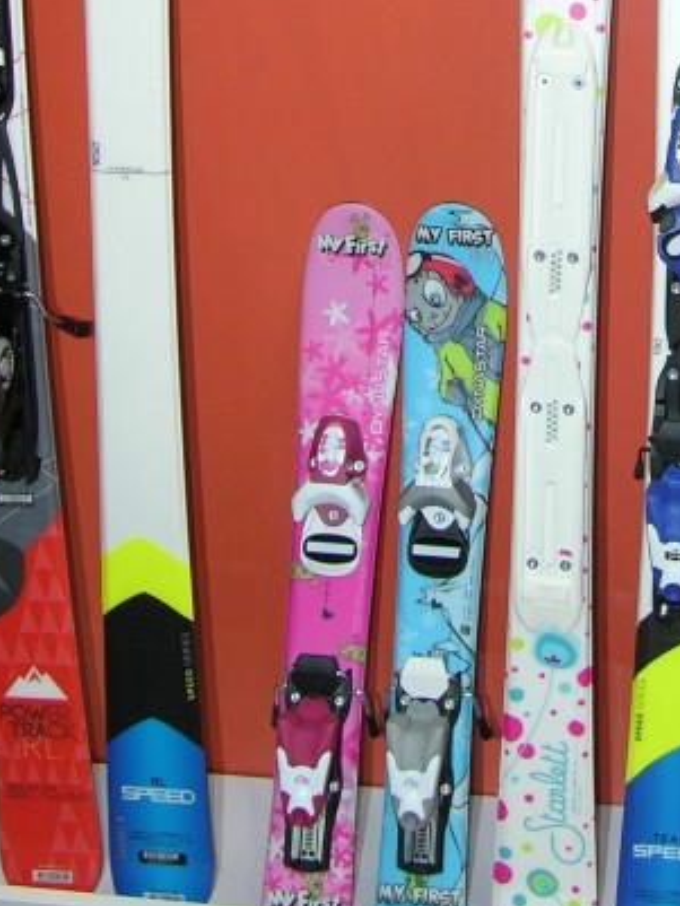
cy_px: -90
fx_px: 2408
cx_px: 653
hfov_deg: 15.8
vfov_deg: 20.3
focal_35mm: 92
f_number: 2.8
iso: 100
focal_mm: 9.2
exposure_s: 1/60.1
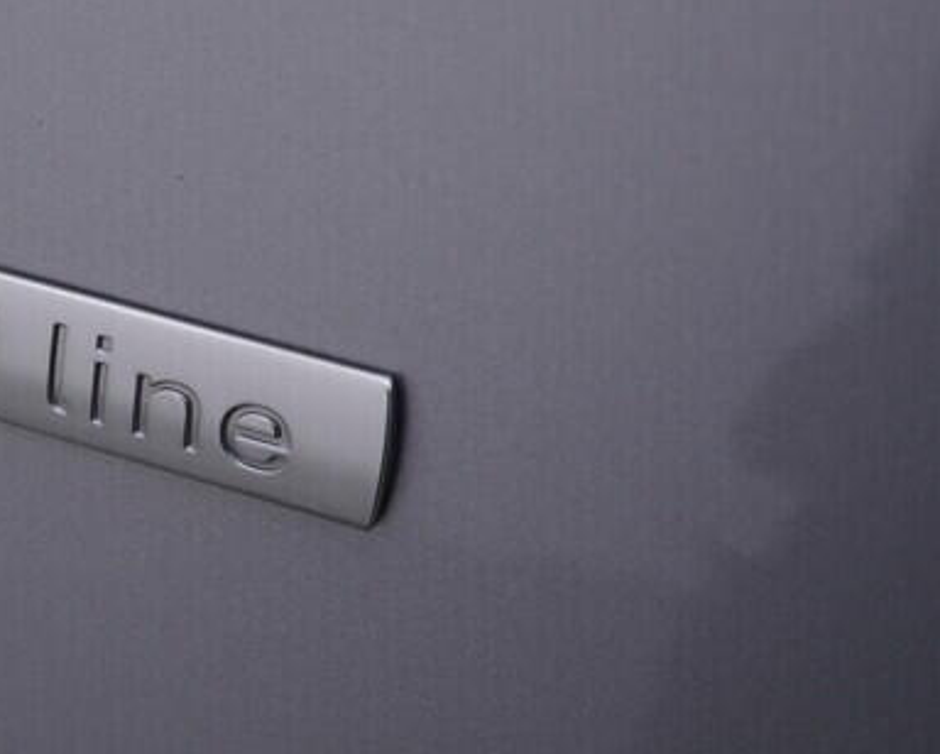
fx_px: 2506
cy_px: 515
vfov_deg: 17.1
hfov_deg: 20.6
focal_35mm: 90
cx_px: 27
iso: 125
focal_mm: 24
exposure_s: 1/100
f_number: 4.5
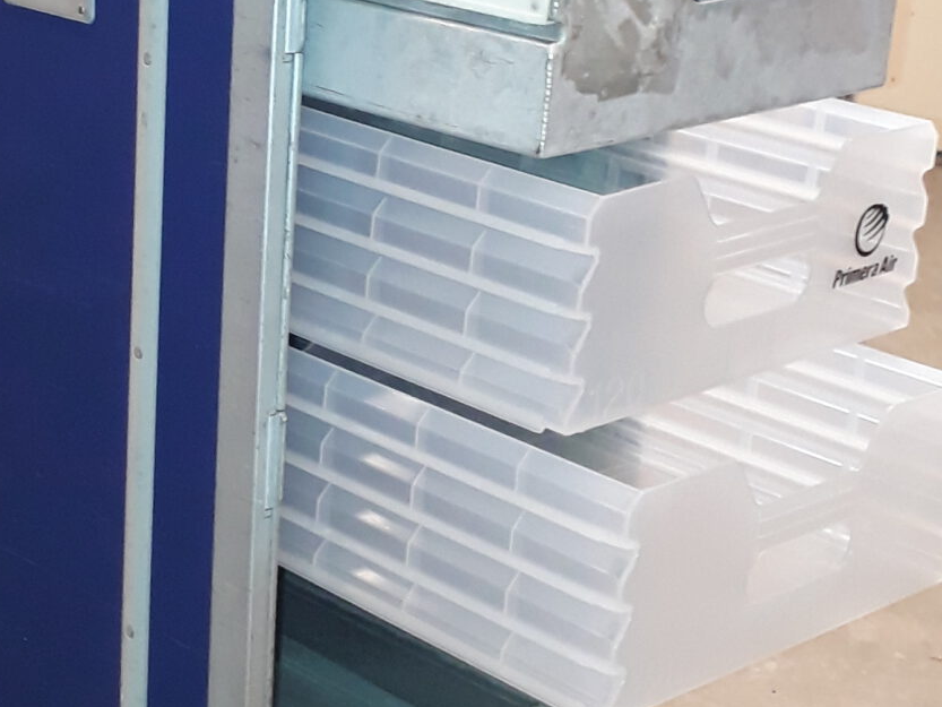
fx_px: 2259
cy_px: 241
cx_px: 111
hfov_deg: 23.0
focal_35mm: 83
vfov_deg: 17.7
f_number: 1.9
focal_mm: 3.6
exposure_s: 1/33
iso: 200
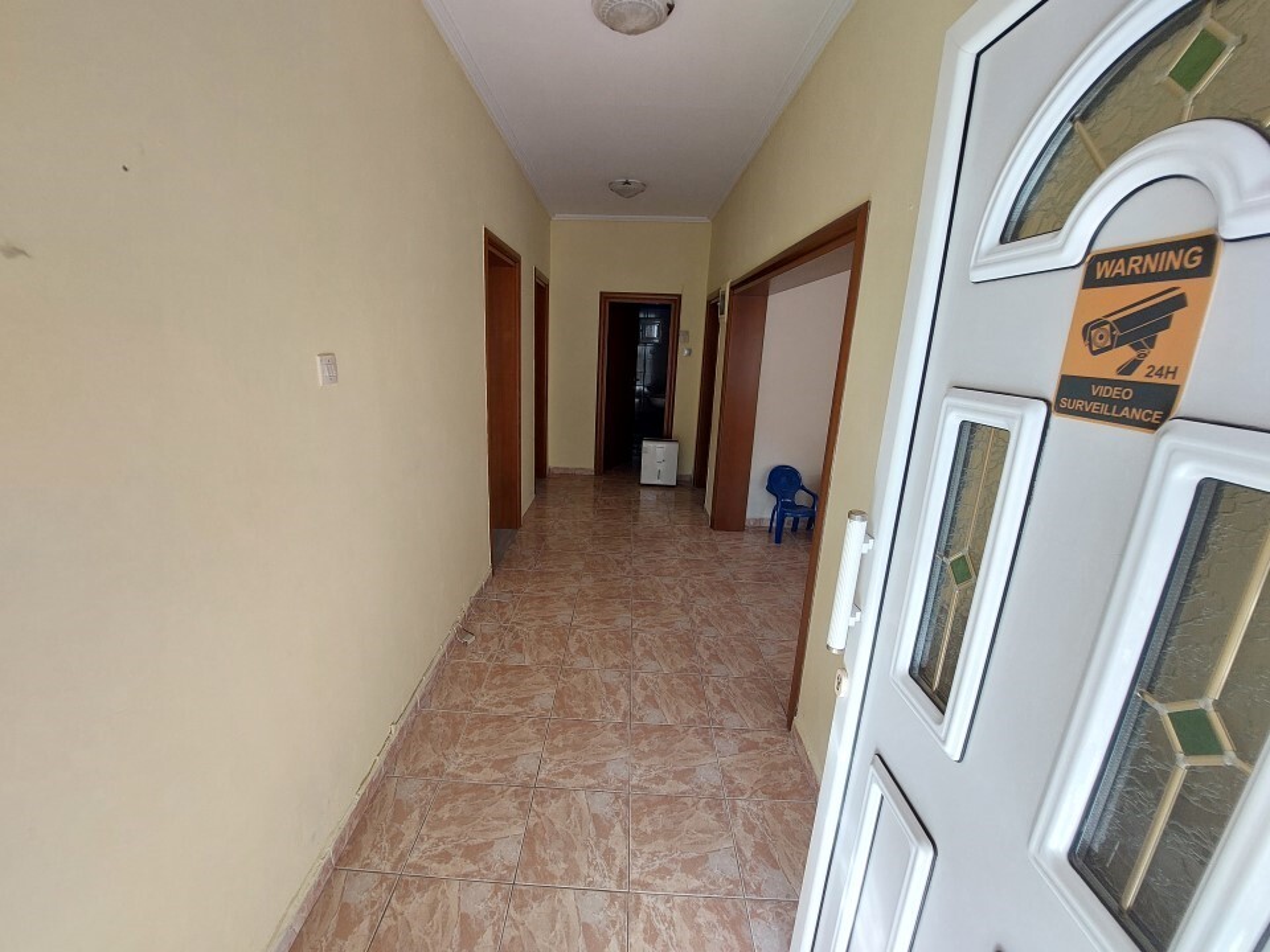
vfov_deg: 89.9
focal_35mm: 13
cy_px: 476
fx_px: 477
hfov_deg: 106.2
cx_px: 635
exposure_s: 1/100
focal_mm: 1.74
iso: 80
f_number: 2.2
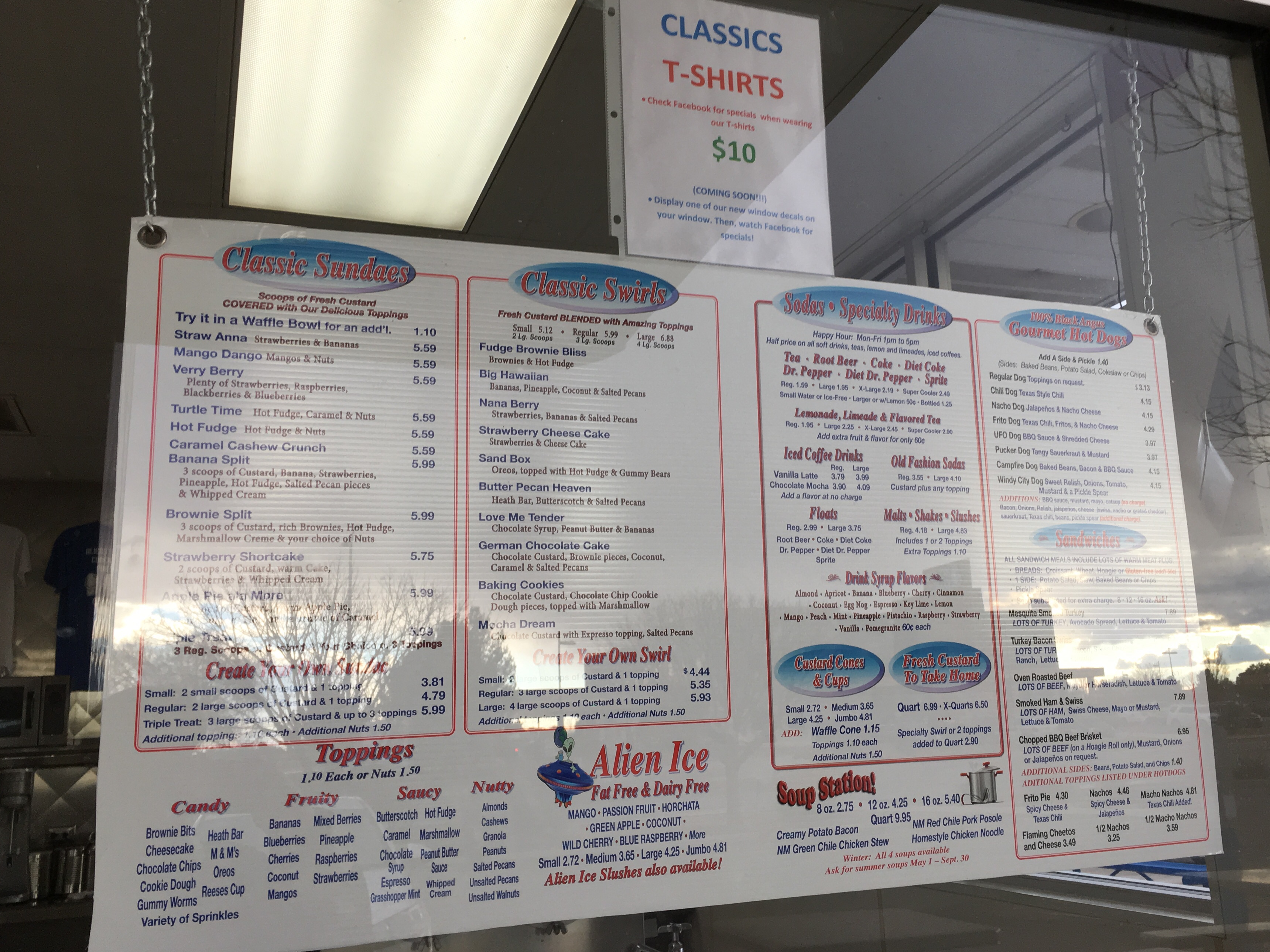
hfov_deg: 53.8
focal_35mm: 34
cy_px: 441
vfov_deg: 41.8
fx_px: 1247
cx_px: 712
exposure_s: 1/120
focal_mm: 4.15
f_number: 2.2
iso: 32
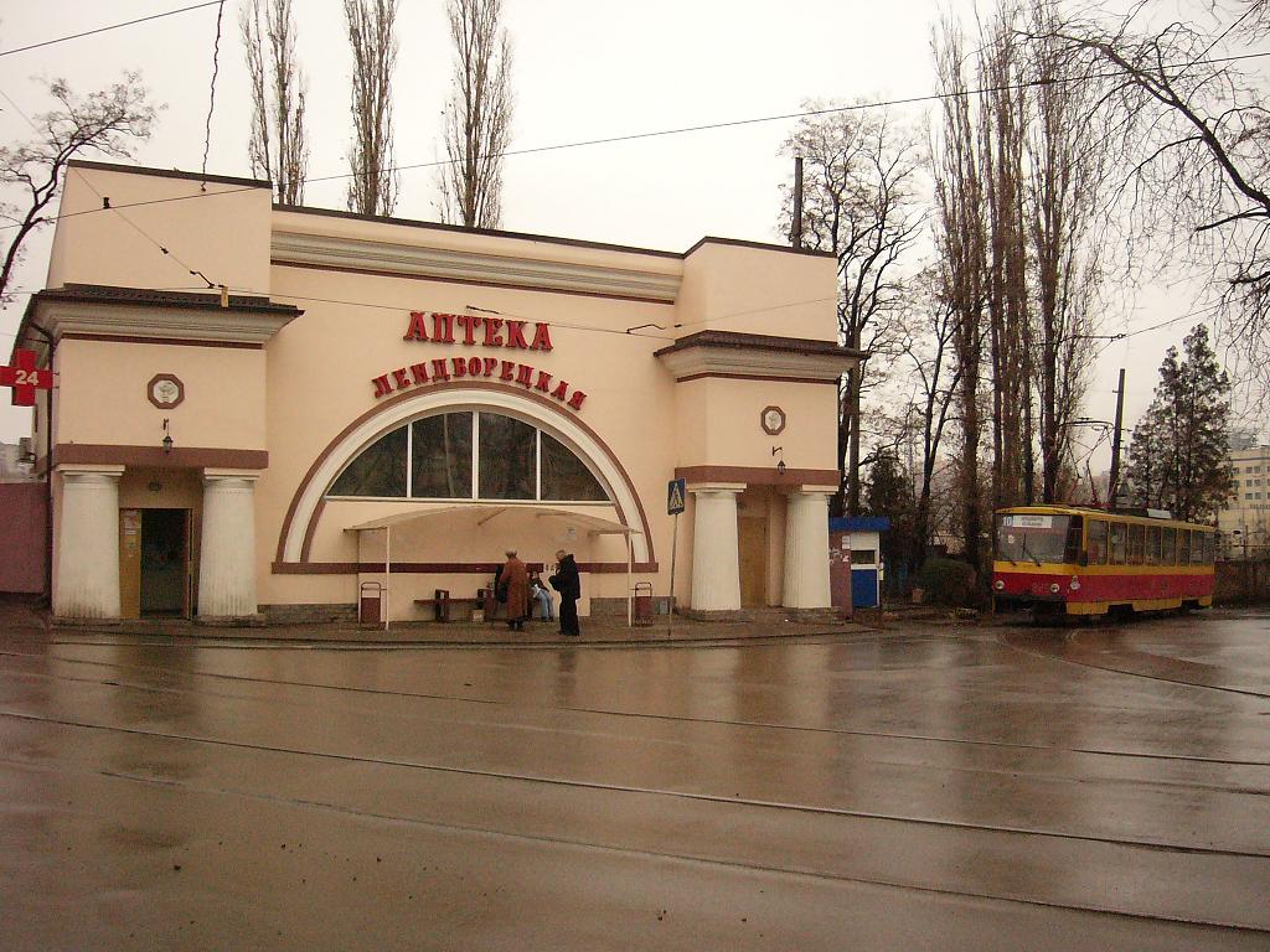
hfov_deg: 52.6
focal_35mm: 35
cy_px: 476
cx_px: 635
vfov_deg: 40.7
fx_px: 1284
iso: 400
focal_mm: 5.8
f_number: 2.8
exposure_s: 1/800
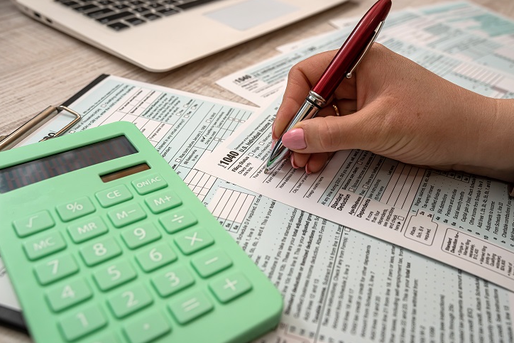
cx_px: 262
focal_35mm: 36
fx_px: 514
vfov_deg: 36.9
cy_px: 170
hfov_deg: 53.1
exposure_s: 1/160
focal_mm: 35
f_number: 7.1
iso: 250
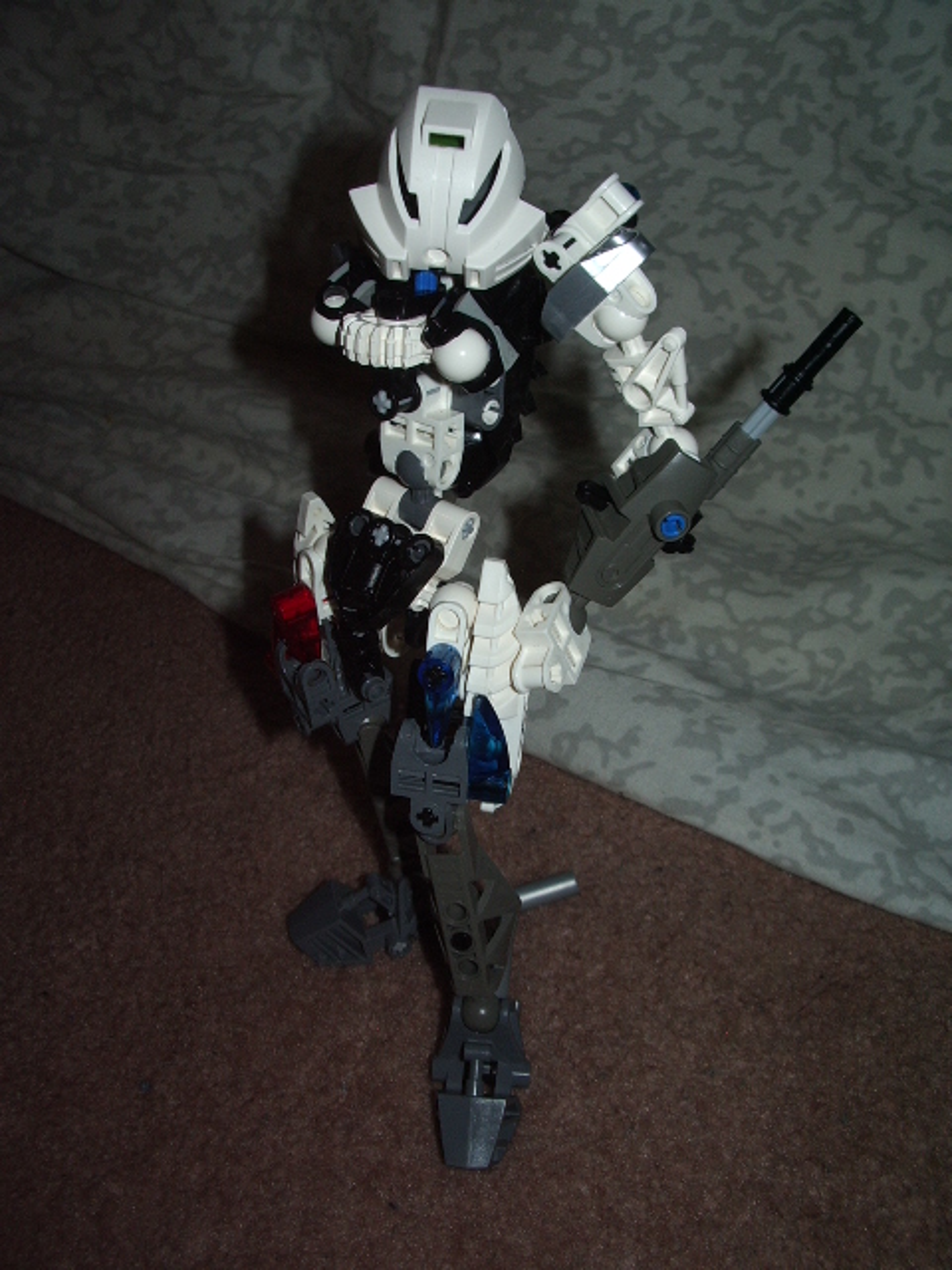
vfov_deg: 52.6
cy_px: 635
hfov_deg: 40.7
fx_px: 1283
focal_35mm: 35
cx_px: 476
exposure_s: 1/40
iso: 100
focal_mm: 5.8
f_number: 4.3
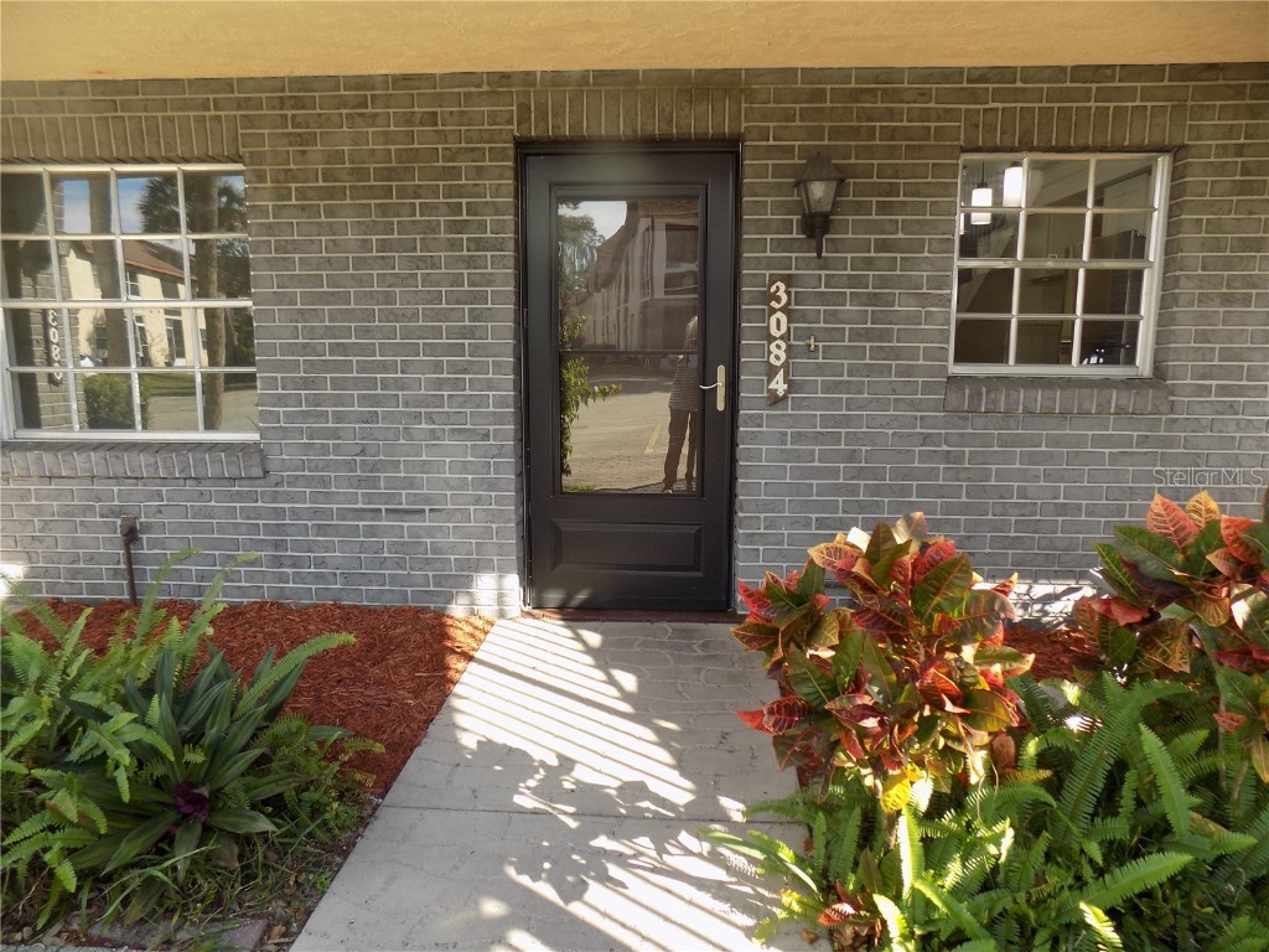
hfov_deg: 73.9
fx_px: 843
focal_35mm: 23
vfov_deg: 58.9
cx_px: 634
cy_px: 476
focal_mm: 4
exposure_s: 1/125
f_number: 3.1
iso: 80
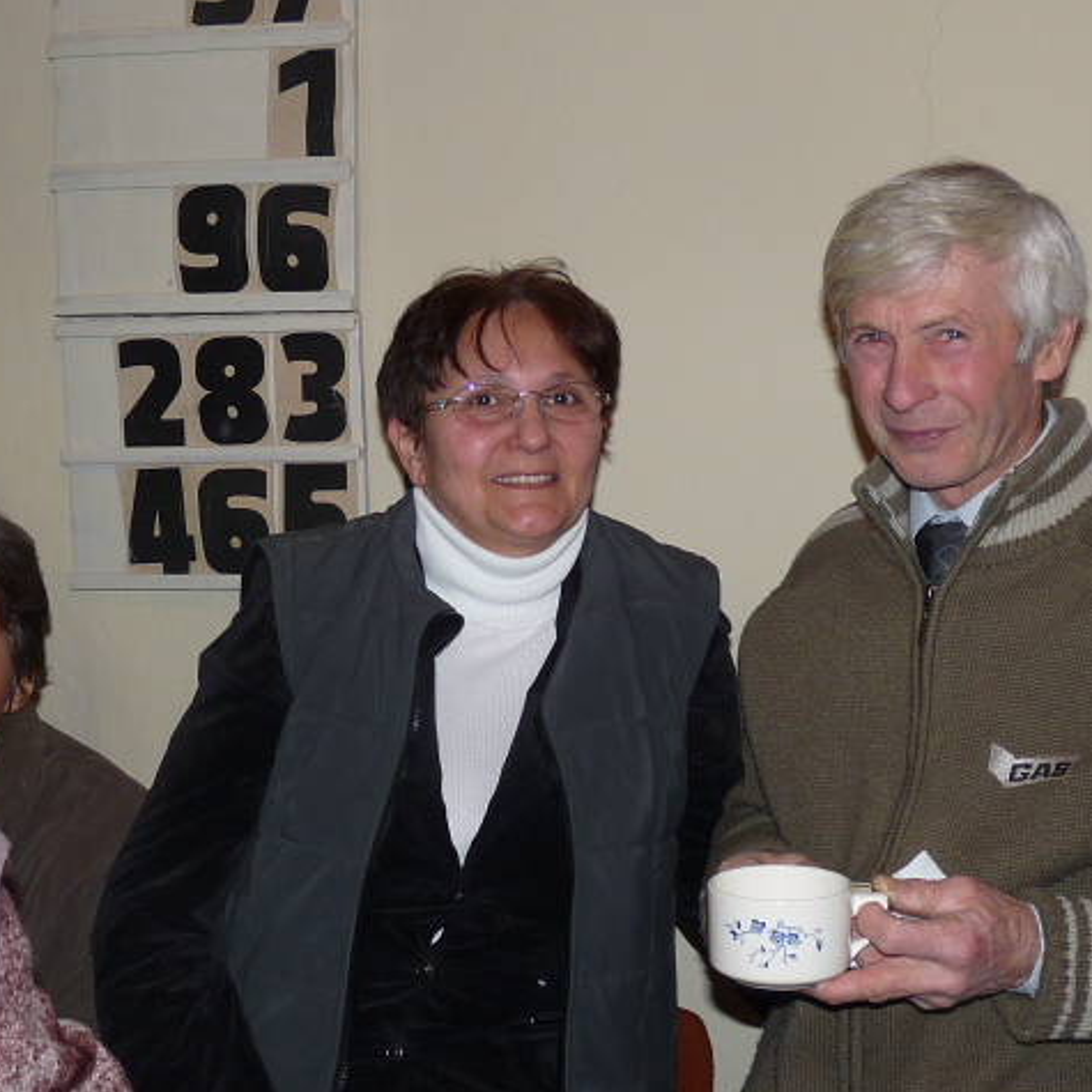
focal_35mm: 56
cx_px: 630
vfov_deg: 30.6
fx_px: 1999
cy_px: 547
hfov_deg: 30.5
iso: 100
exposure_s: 1/30
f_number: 2.8
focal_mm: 4.8
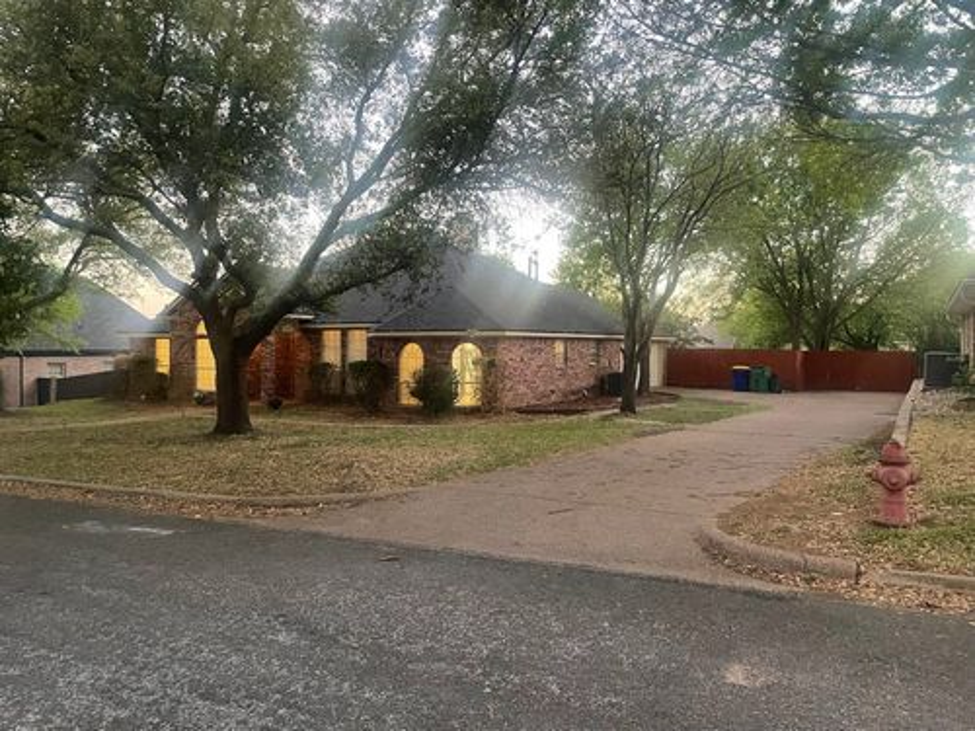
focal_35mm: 26
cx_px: 488
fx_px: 732
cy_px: 366
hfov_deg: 67.3
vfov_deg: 53.1
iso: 320
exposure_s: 1/60
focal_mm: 4.2
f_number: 1.6
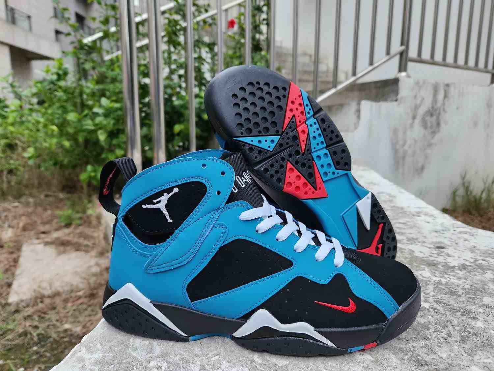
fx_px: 328
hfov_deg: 73.9
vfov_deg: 58.9
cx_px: 247
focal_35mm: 23
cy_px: 186
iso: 640
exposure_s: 1/100
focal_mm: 5.4
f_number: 1.8
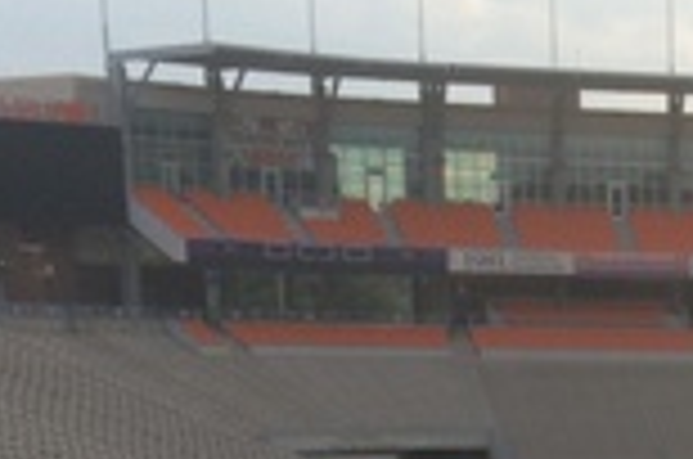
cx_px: 963
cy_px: 950
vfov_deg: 9.7
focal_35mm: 130
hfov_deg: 14.9
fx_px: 2497
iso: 40
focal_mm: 4.12
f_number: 2.2
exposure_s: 1/120
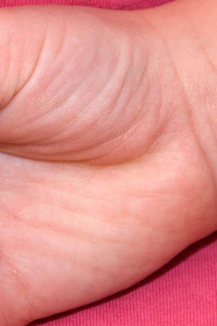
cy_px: 179
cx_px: -92
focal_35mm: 866
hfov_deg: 1.6
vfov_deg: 2.4
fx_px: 7829
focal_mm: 200
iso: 100
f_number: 11
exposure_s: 1/60
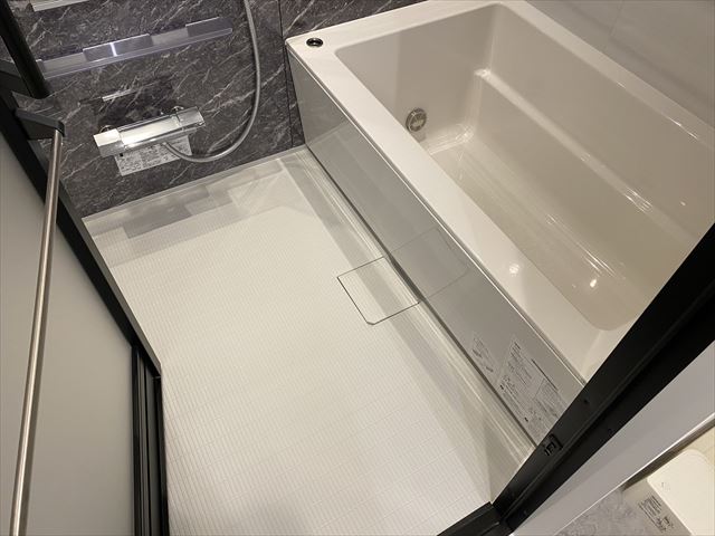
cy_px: 268
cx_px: 358
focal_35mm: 26
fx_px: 537
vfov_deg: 53.1
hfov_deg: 67.3
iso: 80
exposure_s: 1/50
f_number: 1.8
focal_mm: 4.25
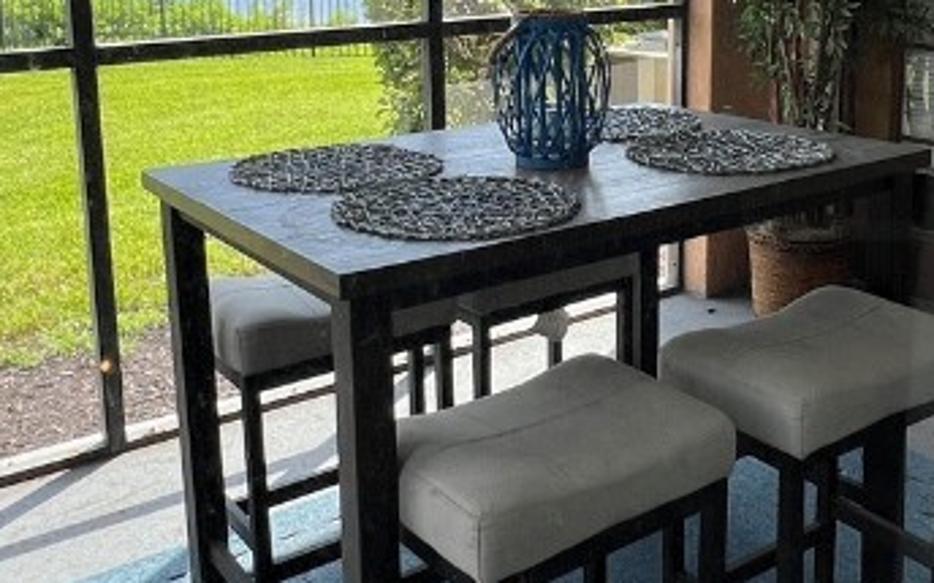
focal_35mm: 41
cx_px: 546
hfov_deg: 48.0
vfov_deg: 30.5
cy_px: 122
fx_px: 1044
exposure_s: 1/385
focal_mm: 1.57
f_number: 1.8
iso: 32
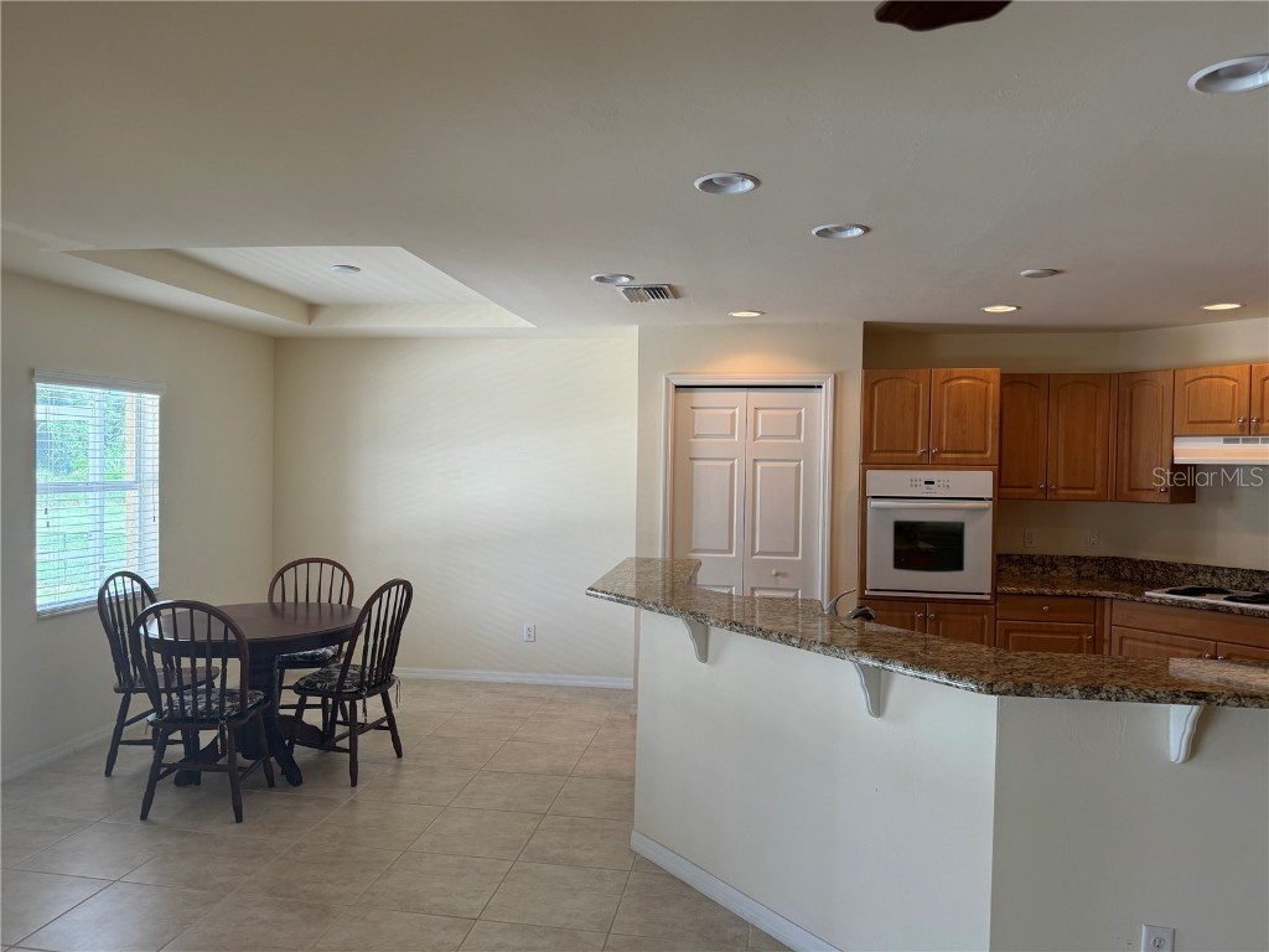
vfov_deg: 56.8
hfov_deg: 71.6
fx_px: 880
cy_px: 476
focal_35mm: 24
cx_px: 634
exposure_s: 1/120
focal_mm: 6.76
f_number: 1.78
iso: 100
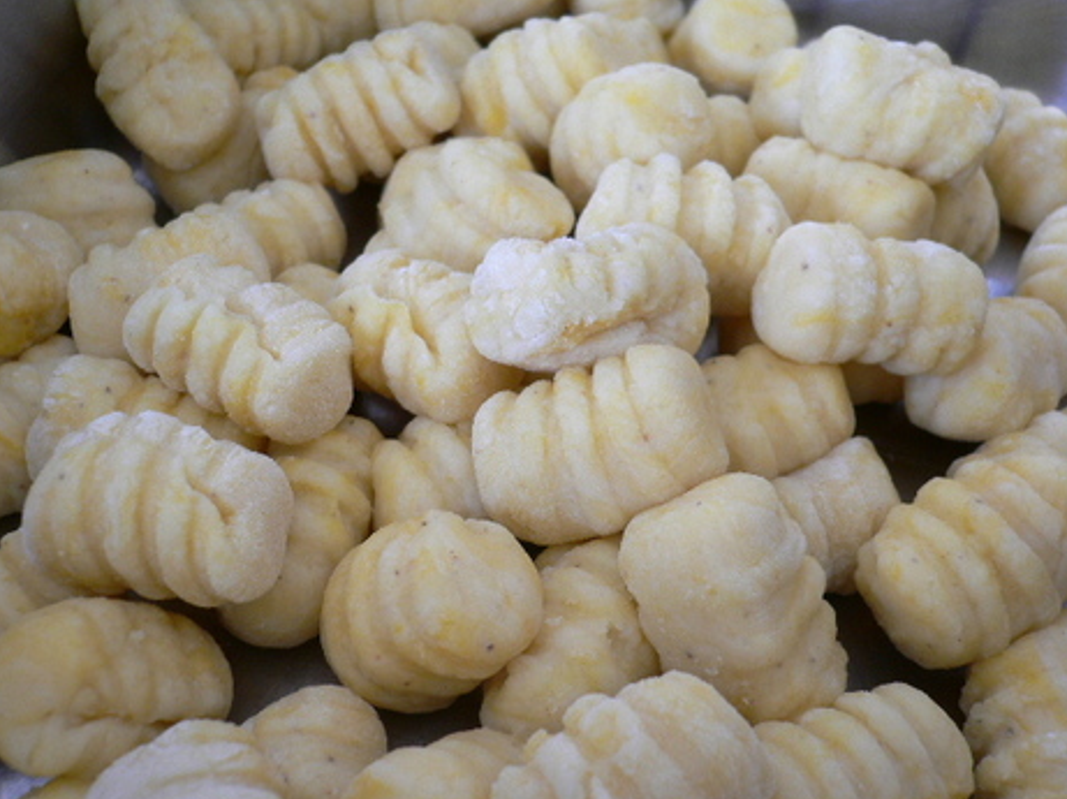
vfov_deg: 37.7
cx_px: 530
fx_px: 1170
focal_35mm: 38
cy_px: 413
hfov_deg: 49.0
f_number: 2.8
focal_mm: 5.8
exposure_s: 1/60
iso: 100
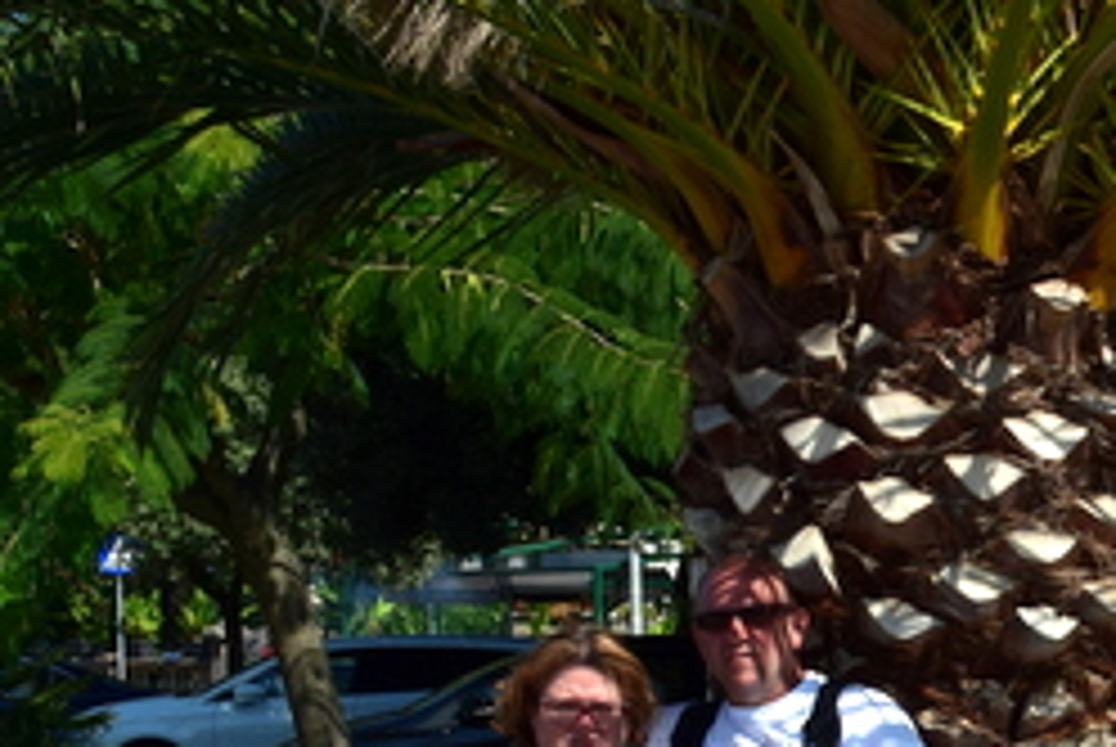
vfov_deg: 15.7
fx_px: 2700
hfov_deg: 22.5
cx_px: 1116
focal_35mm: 87
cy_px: 504
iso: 400
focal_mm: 18
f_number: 10
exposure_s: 1/320
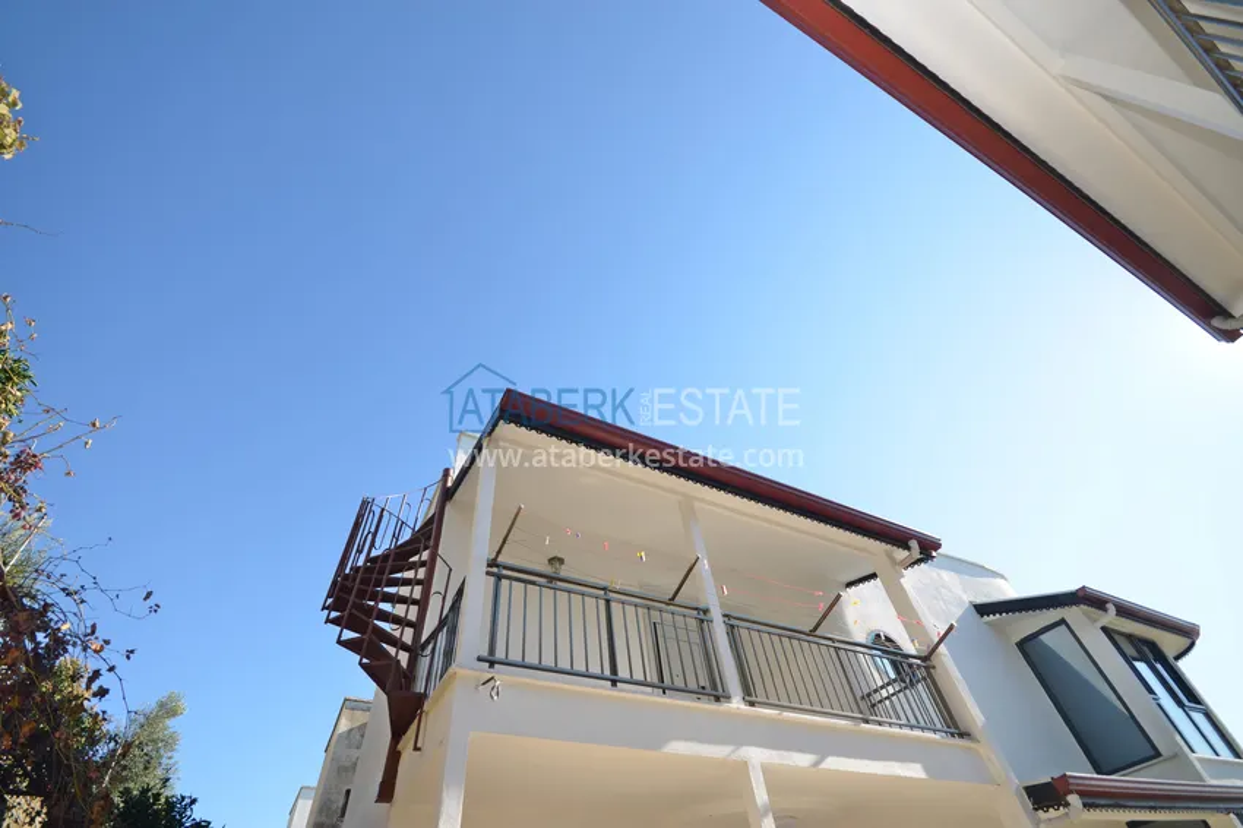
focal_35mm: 15
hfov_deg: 100.4
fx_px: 518
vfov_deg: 77.3
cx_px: 622
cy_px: 414
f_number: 6.3
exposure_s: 1/160
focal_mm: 10
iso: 100
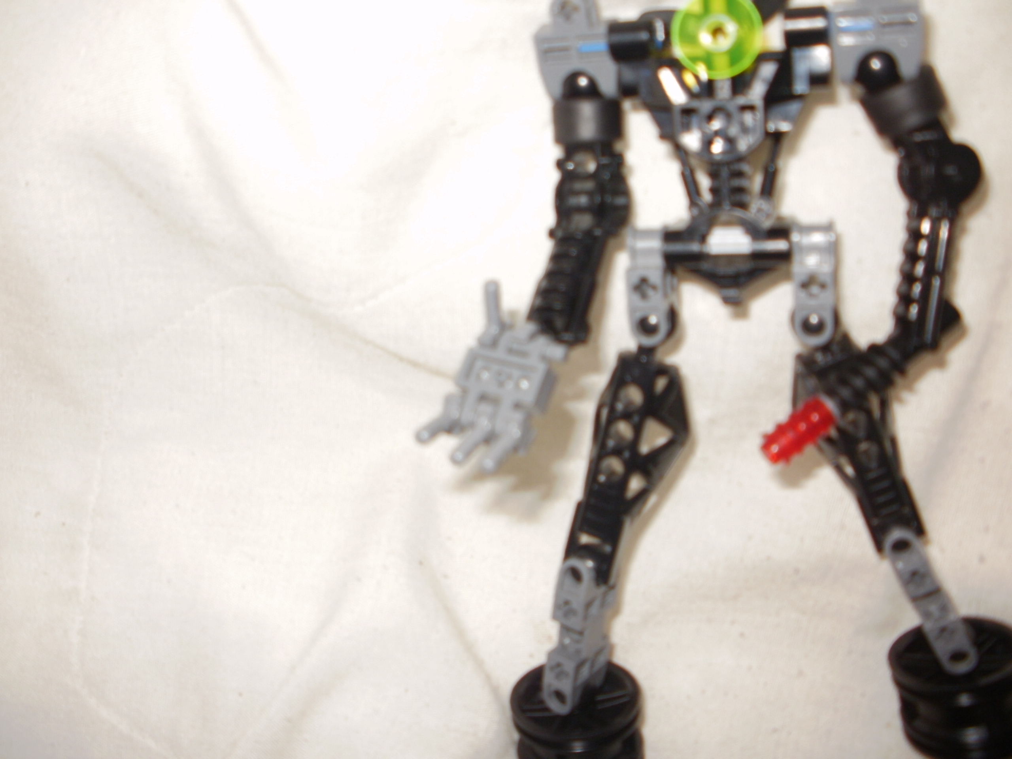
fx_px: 1052
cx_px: 506
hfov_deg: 51.4
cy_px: 380
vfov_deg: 39.7
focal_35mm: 36
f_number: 3.5
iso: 125
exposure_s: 1/30
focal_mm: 6.3
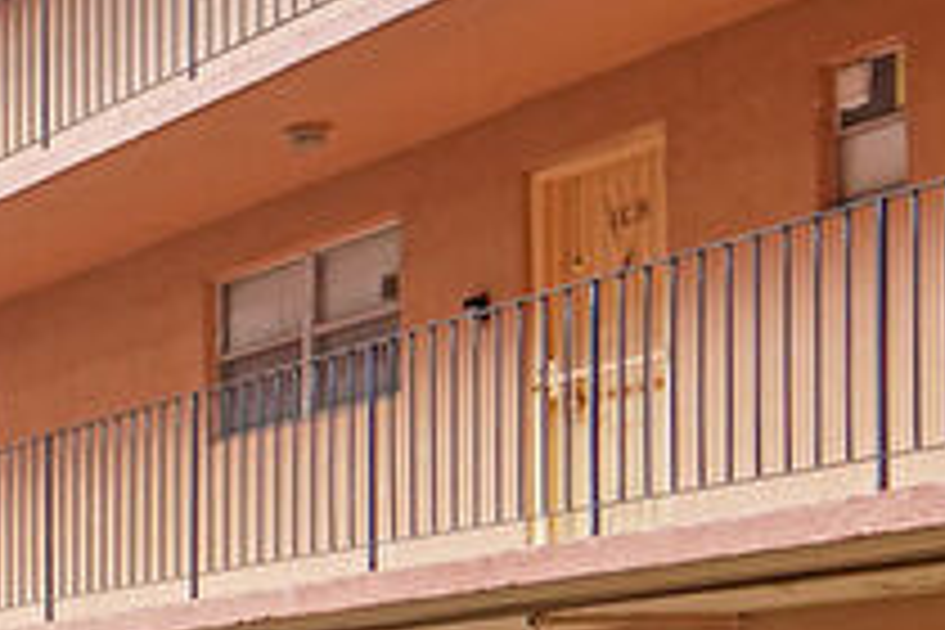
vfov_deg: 12.5
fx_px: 2835
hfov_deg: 13.6
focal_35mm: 108
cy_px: 698
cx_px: -1341
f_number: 9
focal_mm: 14
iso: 320
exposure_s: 1/60
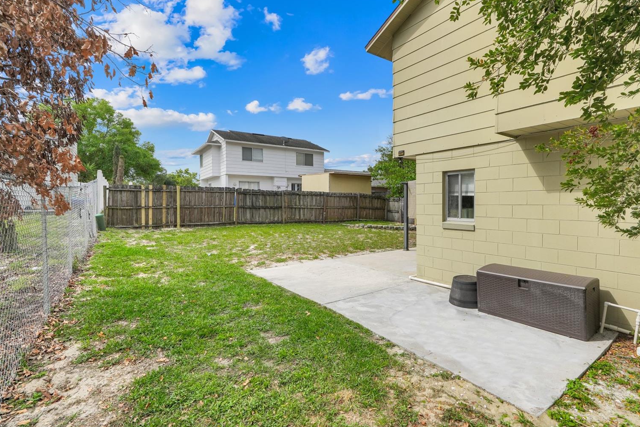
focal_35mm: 18
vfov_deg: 68.8
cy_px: 207
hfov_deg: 91.5
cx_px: 335
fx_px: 312
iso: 250
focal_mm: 16.5
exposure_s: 1/125
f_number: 9
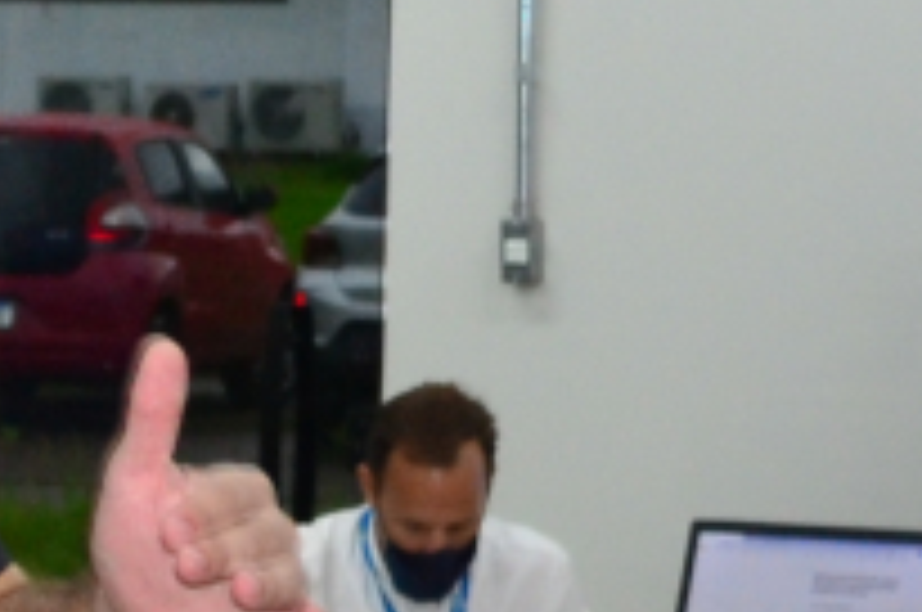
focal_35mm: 220
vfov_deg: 6.2
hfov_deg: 9.1
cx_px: -463
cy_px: 860
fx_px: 5626
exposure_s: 1/125
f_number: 3.8
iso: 560
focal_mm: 20
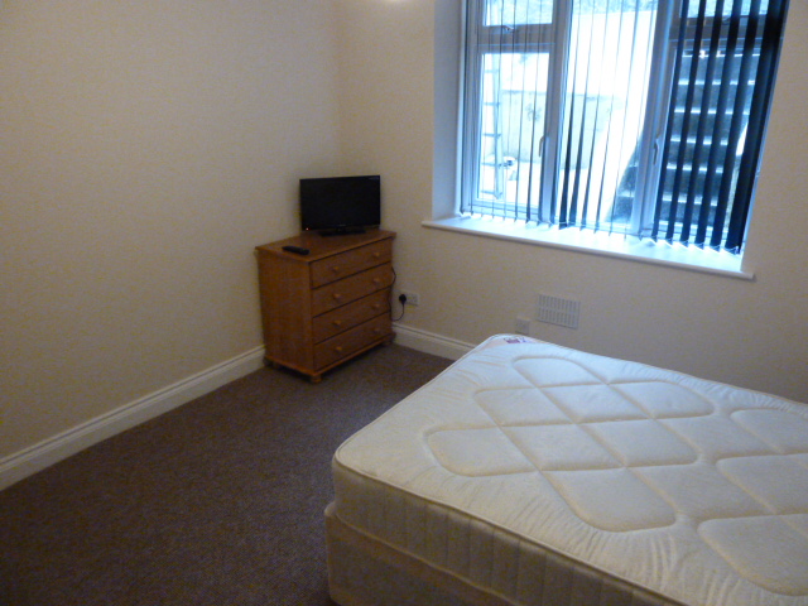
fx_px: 584
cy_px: 303
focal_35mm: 25
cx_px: 404
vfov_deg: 54.9
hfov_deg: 69.4
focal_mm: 4.1
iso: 800
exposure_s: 1/40
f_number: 3.3
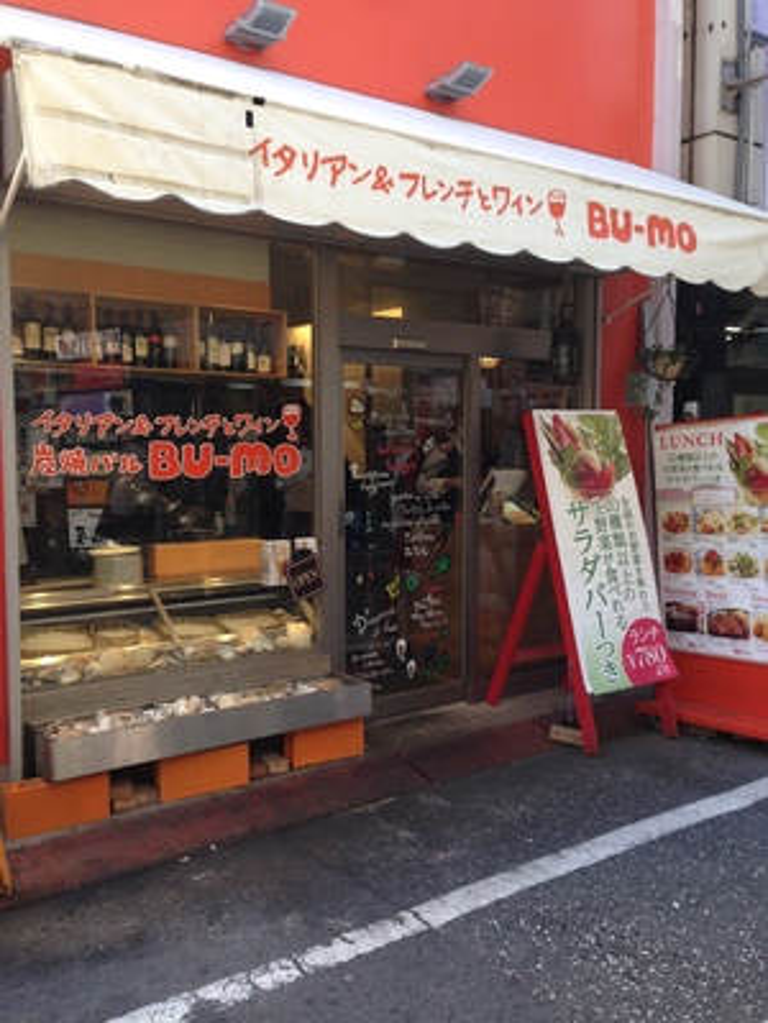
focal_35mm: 33
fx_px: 976
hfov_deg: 42.9
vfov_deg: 55.4
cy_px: 512
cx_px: 384
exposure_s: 1/120
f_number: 2.4
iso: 64
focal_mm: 4.12
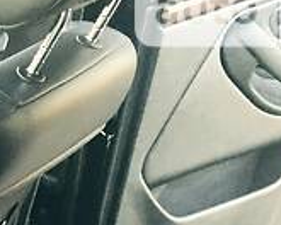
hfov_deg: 12.4
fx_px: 1139
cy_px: 465
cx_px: -276
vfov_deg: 10.3
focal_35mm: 137
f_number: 2.2
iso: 160
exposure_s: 1/33
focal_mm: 4.2
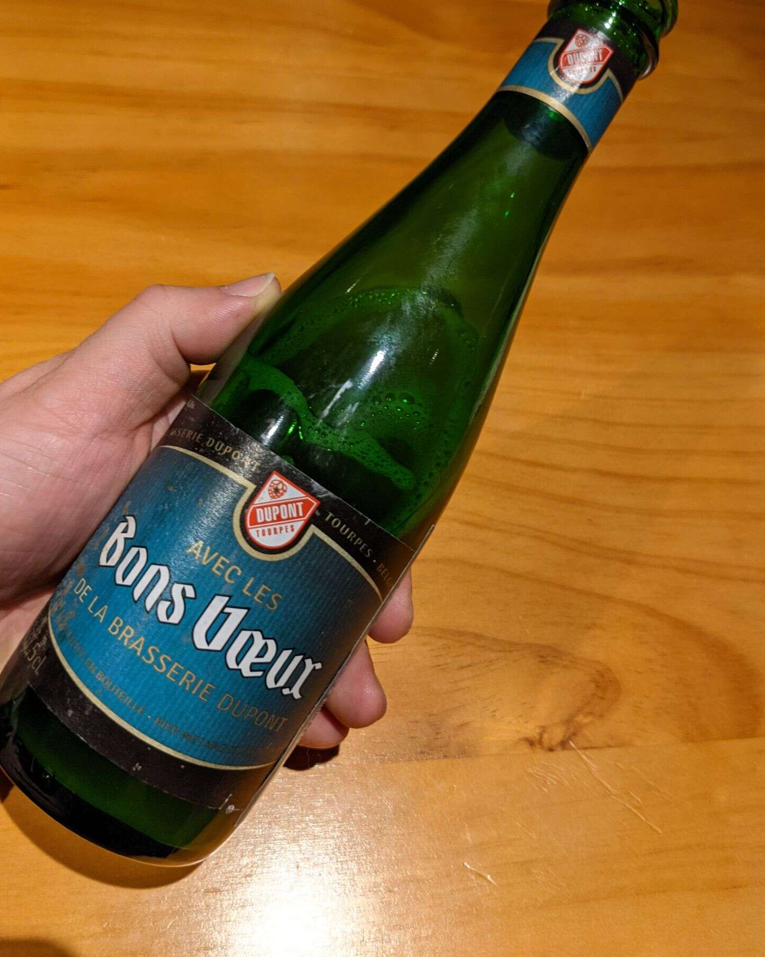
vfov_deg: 58.6
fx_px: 849
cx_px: 373
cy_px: 418
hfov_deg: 48.5
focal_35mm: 30
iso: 64
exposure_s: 1/23.8
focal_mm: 4.38
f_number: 1.73
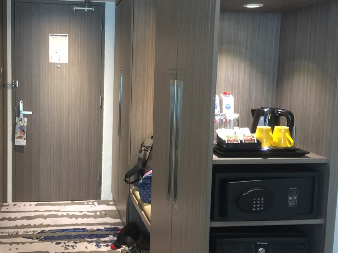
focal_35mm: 42
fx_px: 410
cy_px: 114
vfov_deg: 34.3
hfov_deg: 44.2
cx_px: 113
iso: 125
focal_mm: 4.15
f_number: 2.2
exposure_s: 1/8
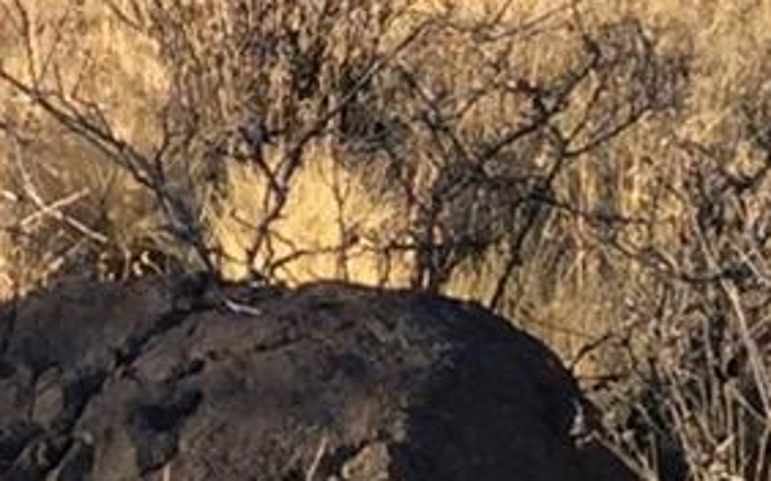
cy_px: -806
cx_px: -749
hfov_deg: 10.1
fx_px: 4033
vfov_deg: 6.4
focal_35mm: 192
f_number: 2.4
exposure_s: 1/529
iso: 32
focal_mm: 3.3
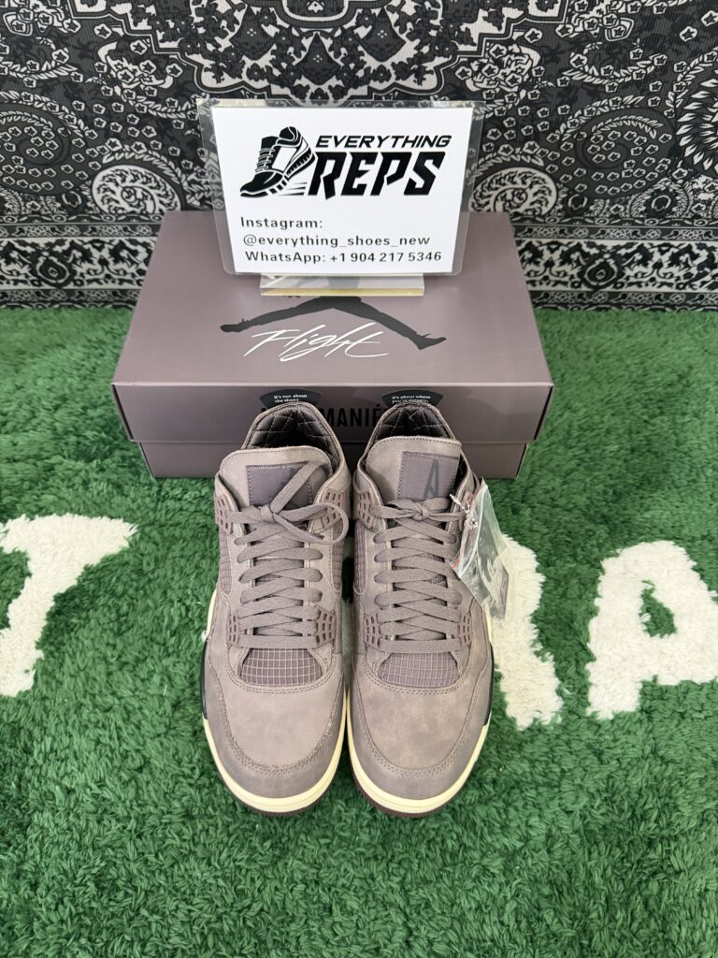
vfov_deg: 71.6
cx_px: 359
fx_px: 664
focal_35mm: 24
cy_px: 479
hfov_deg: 56.8
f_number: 1.78
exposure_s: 1/50
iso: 640
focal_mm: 6.76
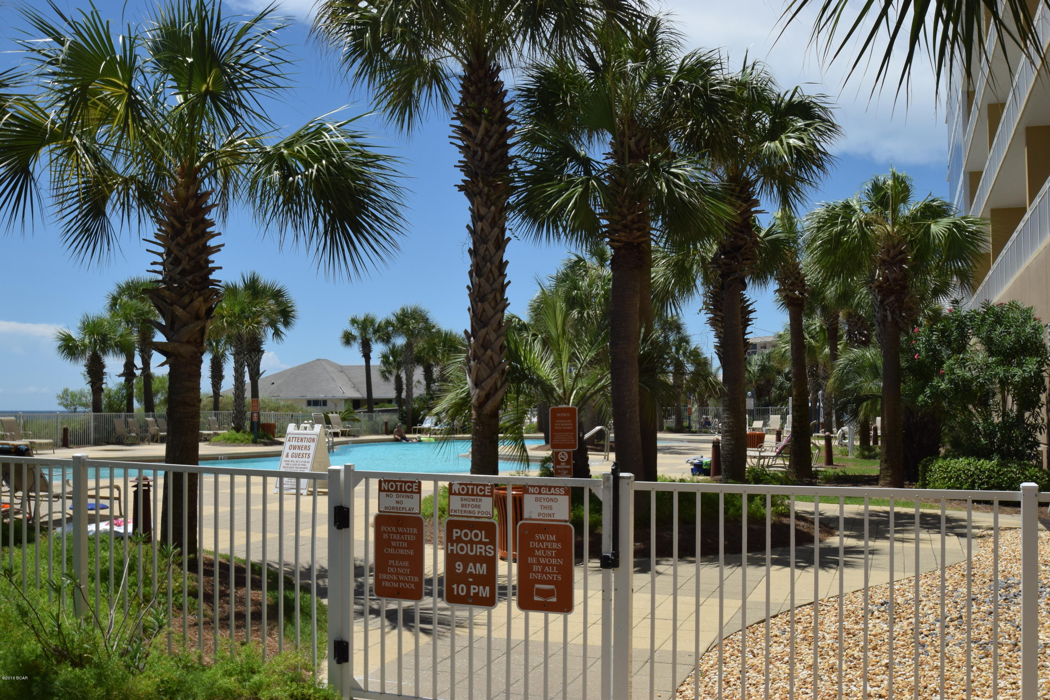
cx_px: 525
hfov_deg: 53.1
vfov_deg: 36.9
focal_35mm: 36
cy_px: 350
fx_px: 1050
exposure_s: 1/800
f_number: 14
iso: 400
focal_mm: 24
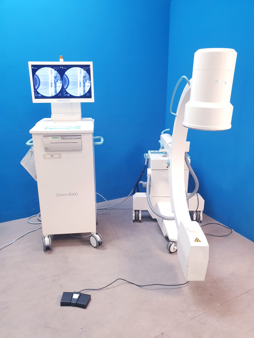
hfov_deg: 53.1
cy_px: 169
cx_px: 127
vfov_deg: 67.3
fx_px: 254
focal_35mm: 26
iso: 250
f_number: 2.4
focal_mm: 4.3
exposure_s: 1/50
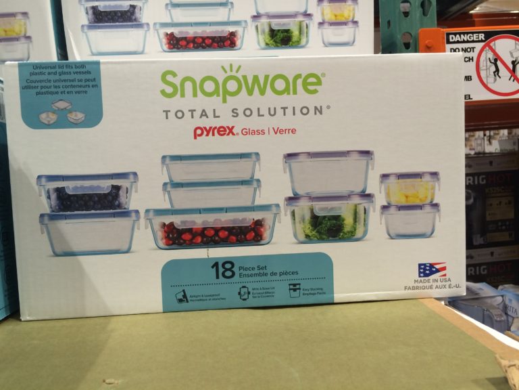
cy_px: 195
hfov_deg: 61.7
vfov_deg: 48.2
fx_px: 435
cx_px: 260
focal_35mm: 29
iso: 80
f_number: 2.2
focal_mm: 4.15
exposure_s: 1/30
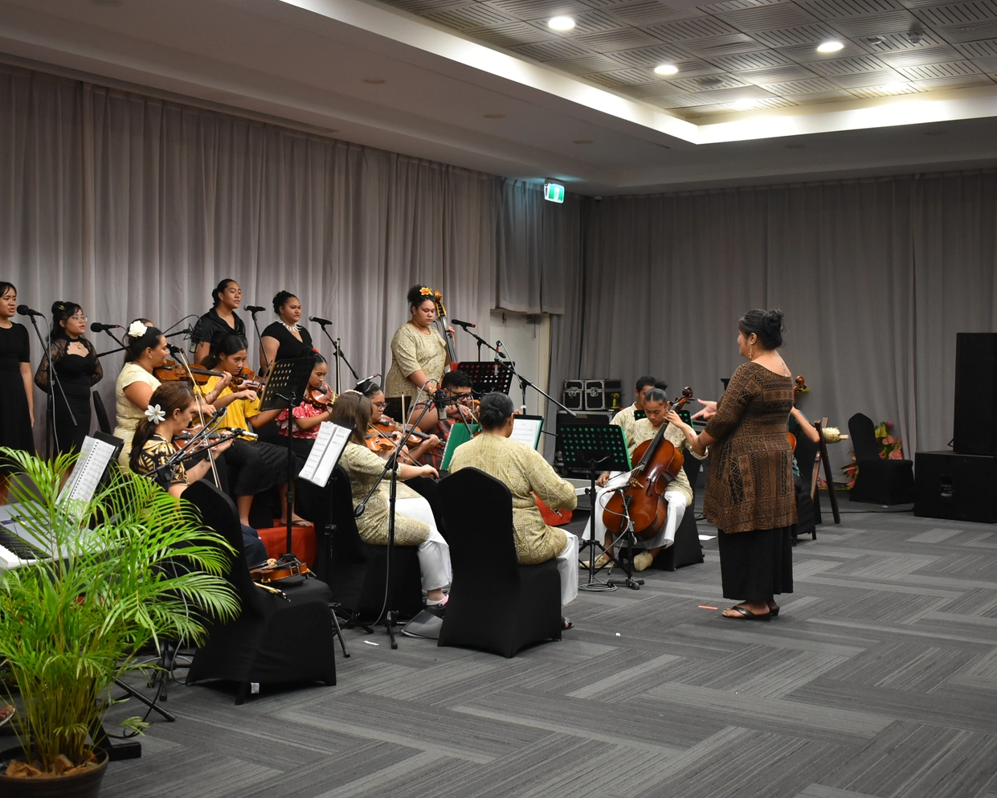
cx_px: 397
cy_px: 396
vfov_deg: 35.2
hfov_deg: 43.1
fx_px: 1256
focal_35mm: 43
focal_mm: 25
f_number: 4
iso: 1100
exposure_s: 1/60
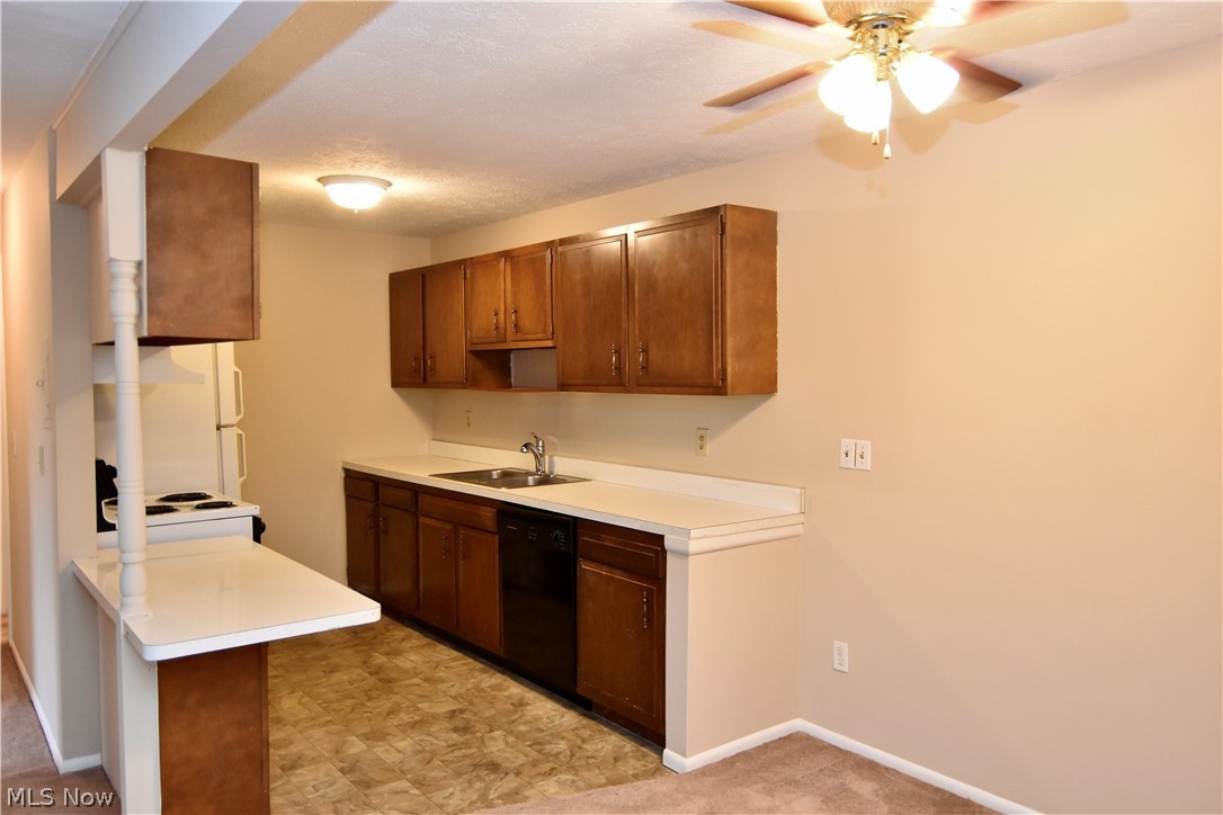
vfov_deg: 50.4
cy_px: 408
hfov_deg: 70.4
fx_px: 866
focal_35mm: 26
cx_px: 612
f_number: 4
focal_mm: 17
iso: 1400
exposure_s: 1/60
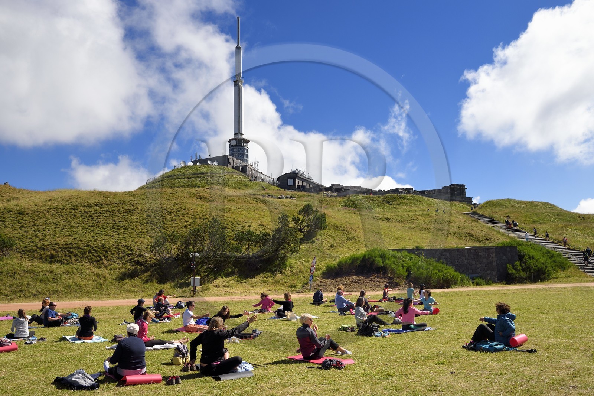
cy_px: 198
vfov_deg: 42.3
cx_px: 297
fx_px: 511
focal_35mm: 31
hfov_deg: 60.3
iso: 200
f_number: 13
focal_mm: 31
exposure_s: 1/320
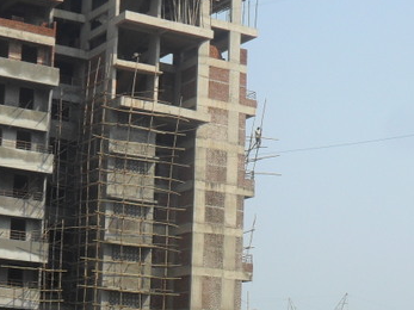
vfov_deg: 14.9
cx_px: 203
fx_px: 1184
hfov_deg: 19.8
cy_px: 191
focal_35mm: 99
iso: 100
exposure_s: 1/750
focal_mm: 7.8
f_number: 4.5
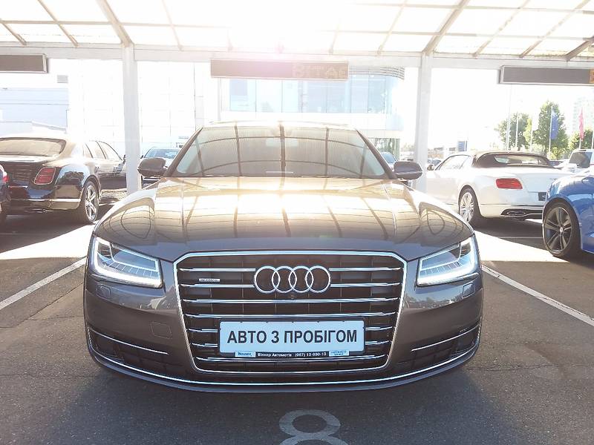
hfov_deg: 63.4
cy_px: 222
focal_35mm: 28
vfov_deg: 49.7
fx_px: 480
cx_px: 297
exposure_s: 1/195
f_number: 1.9
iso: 64
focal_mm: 3.7
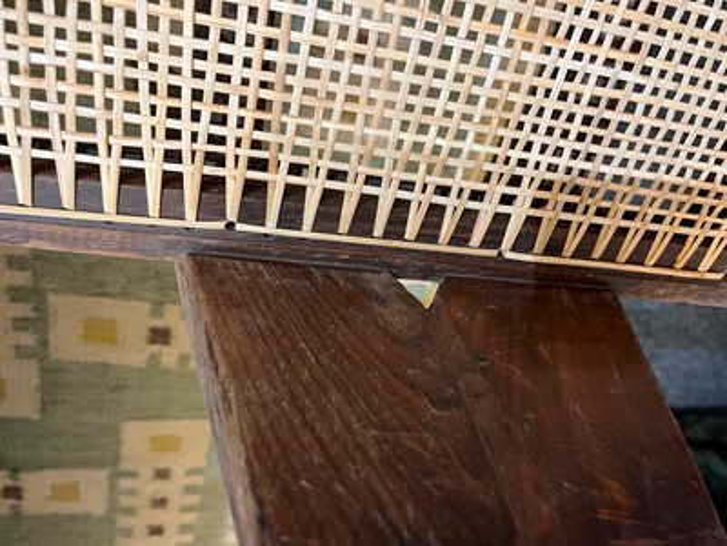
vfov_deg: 53.1
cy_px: 273
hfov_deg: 67.3
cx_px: 364
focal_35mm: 26
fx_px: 546
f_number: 1.6
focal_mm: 5.1
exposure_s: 1/50
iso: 250
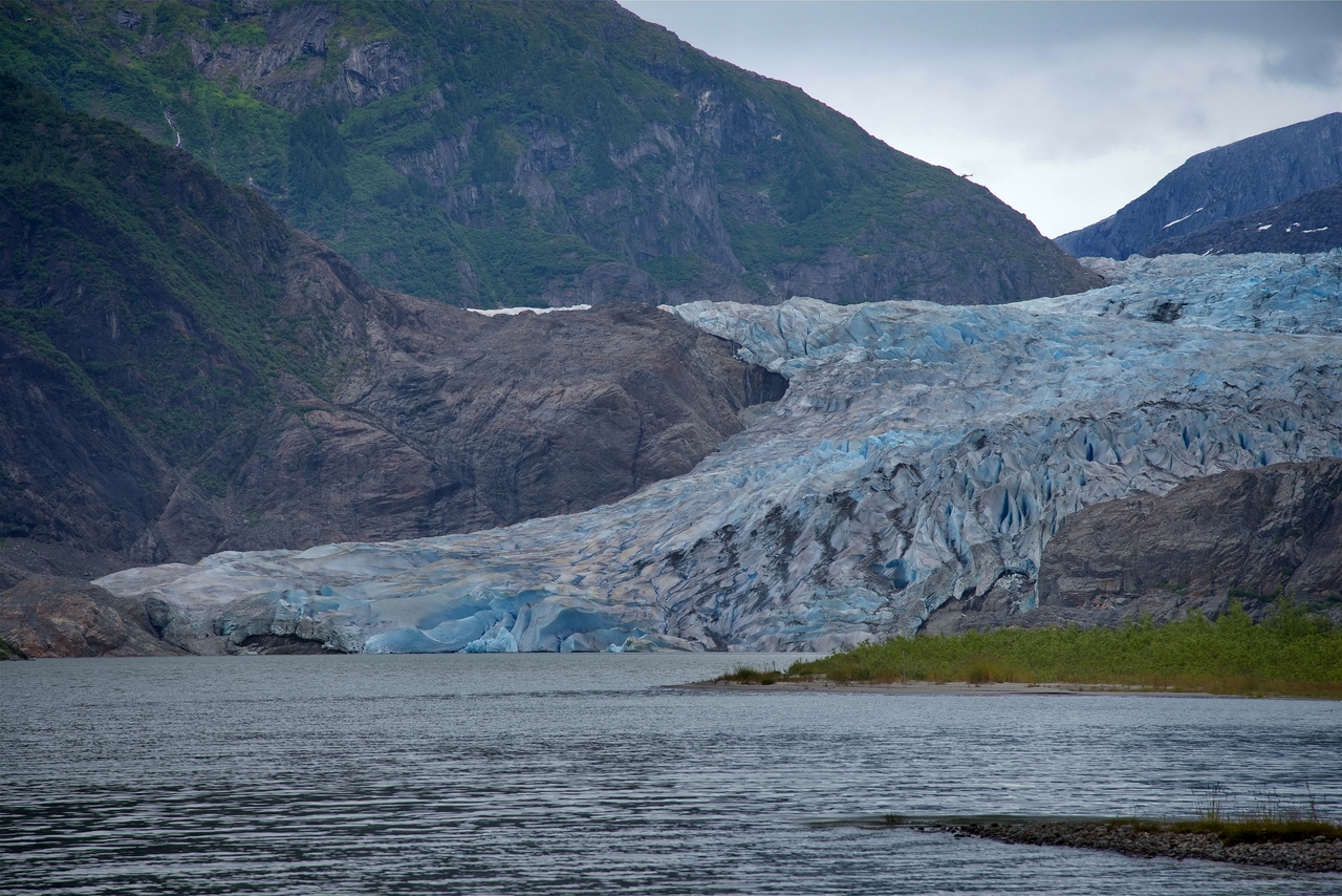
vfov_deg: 11.4
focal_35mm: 120
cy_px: 448
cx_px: 671
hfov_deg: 17.1
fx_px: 4474
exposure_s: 1/250
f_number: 8
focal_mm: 120
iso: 100
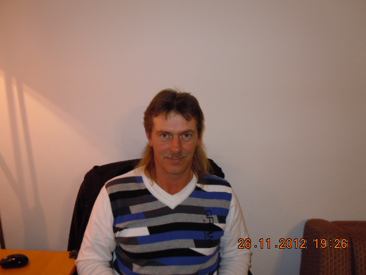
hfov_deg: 60.0
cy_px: 138
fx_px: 317
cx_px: 183
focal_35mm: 30
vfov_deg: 46.8
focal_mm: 5.4
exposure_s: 1/20
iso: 200
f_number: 3.5
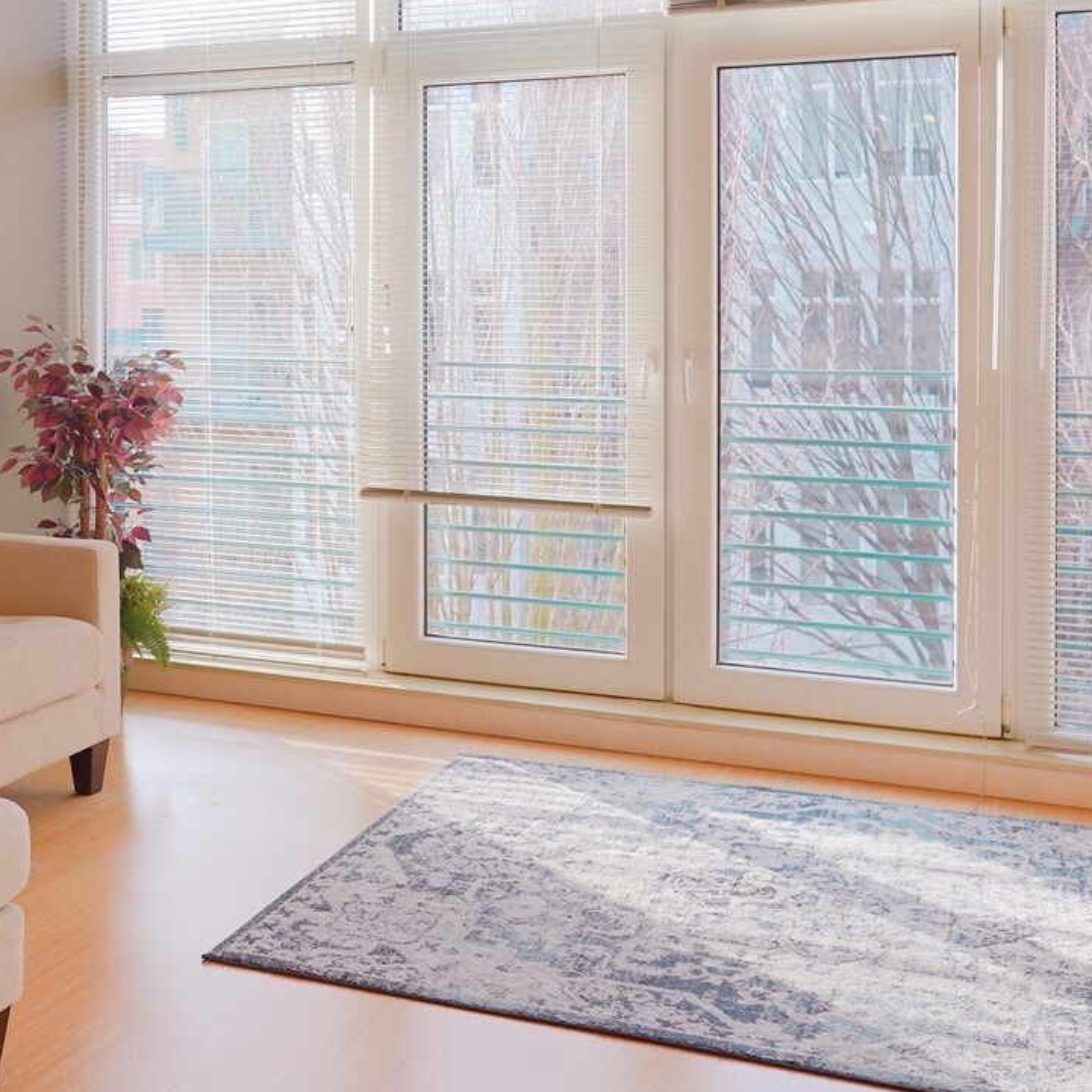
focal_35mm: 48
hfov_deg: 34.3
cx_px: 225
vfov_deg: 34.8
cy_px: 305
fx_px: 1713
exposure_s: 1/60
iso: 125
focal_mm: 24
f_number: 4
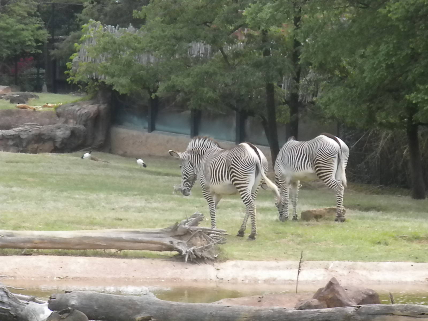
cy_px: 160
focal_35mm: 238
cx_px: 214
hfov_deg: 8.3
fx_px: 2943
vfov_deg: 6.2
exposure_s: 1/140
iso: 640
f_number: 14
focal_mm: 42.1
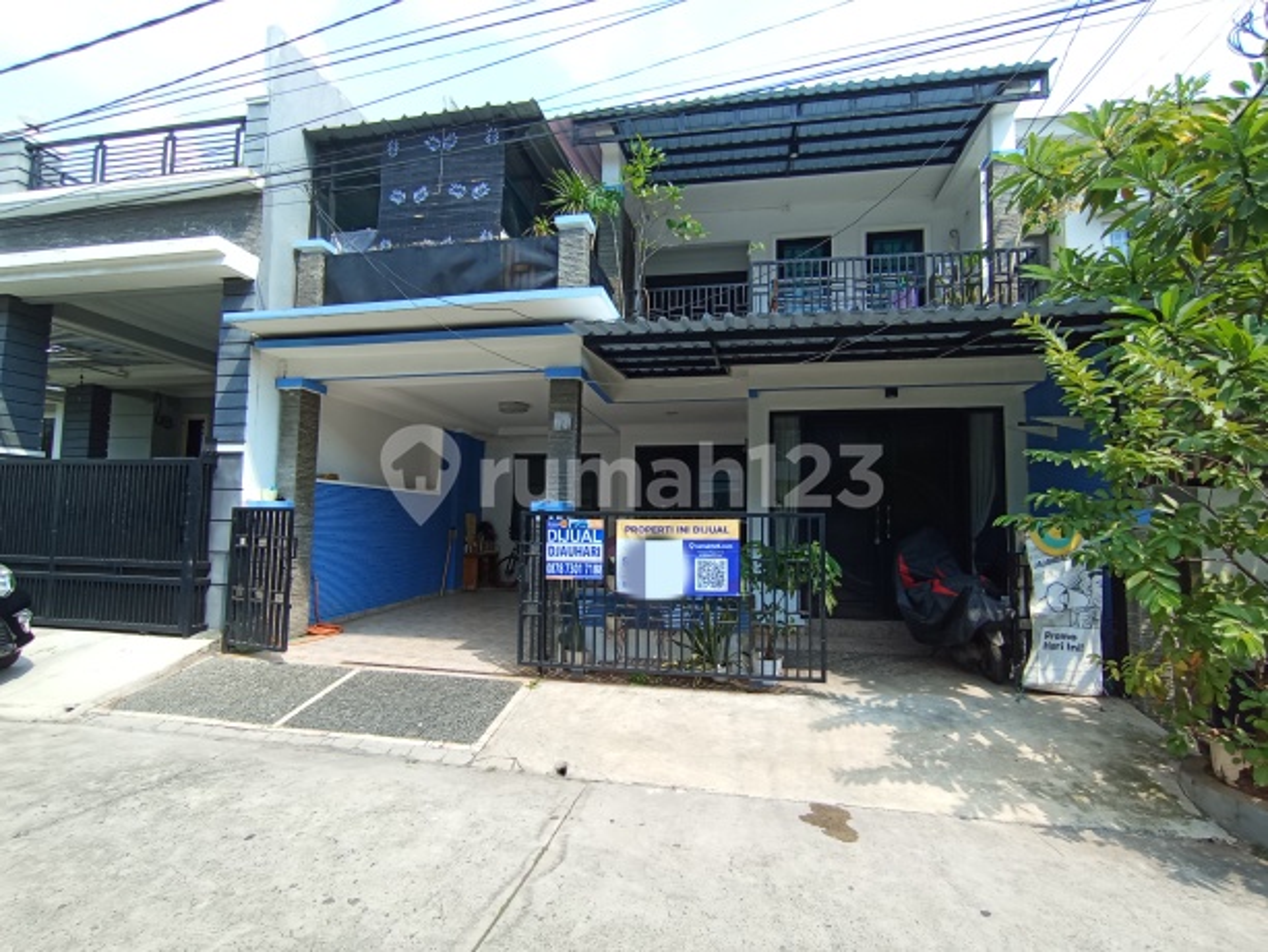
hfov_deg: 94.5
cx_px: 634
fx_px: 586
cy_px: 476
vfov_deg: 78.1
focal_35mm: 16
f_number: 2.2
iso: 51
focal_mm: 1.65
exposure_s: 1/664
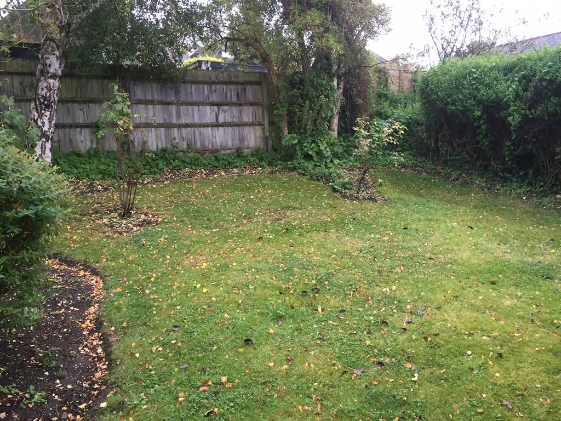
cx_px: 280
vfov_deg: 48.2
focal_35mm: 29
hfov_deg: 61.7
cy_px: 210
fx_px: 470
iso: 50
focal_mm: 4.15
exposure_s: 1/33
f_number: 2.2
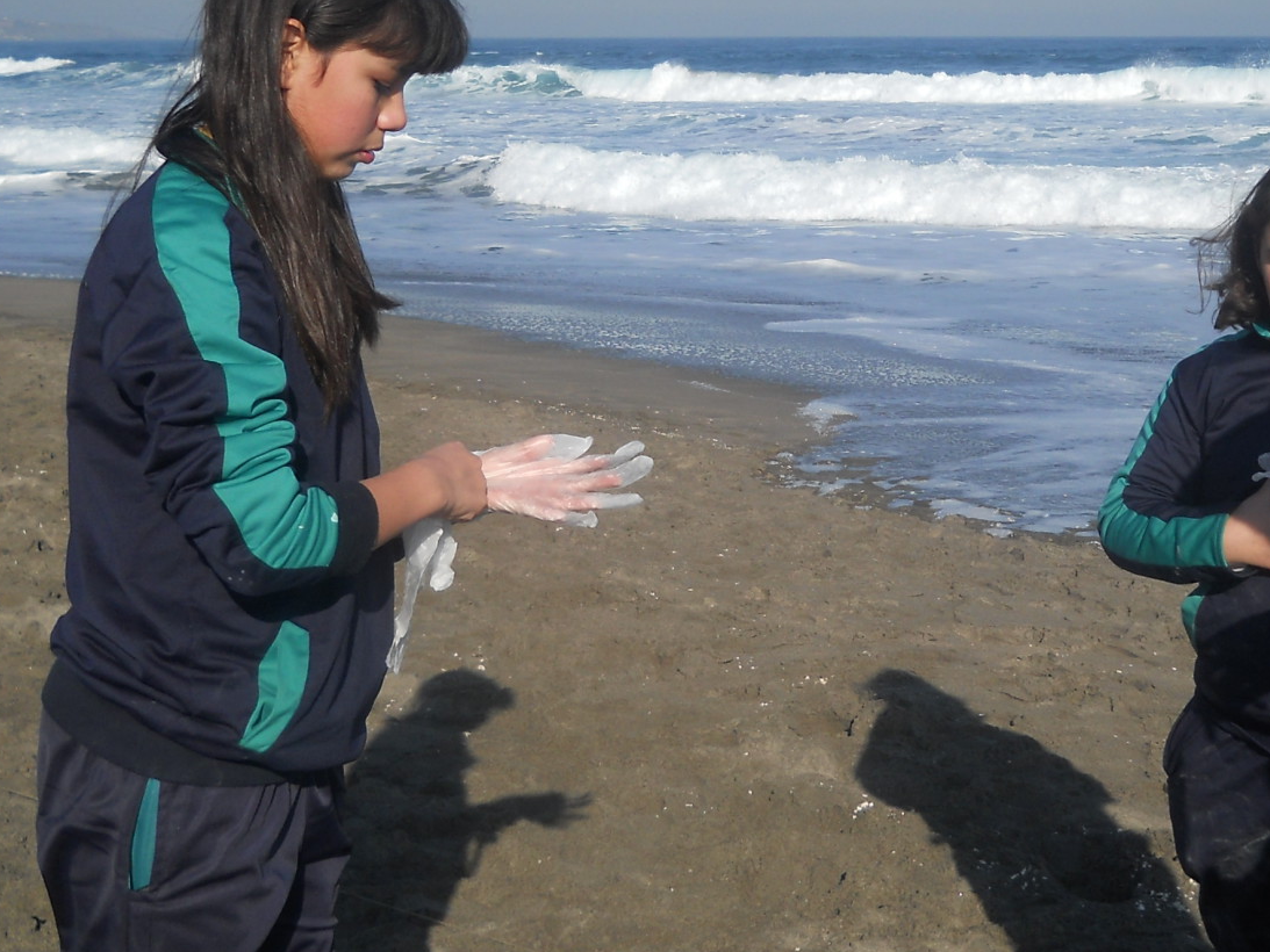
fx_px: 2202
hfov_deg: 32.0
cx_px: 803
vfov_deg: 24.4
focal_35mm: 60
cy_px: 360
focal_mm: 6.72
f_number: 5.5
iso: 80
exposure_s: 1/500
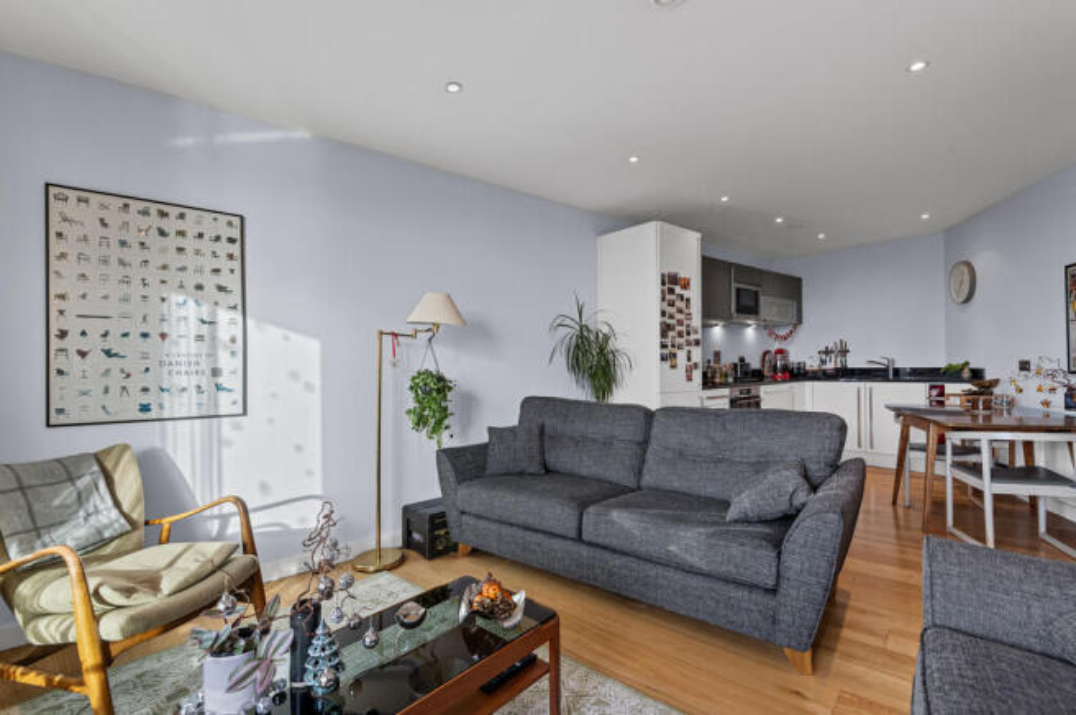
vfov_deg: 73.6
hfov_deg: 96.8
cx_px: 538
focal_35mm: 16
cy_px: 358
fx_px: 478
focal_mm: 16
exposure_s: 1/15
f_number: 7.1
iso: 800
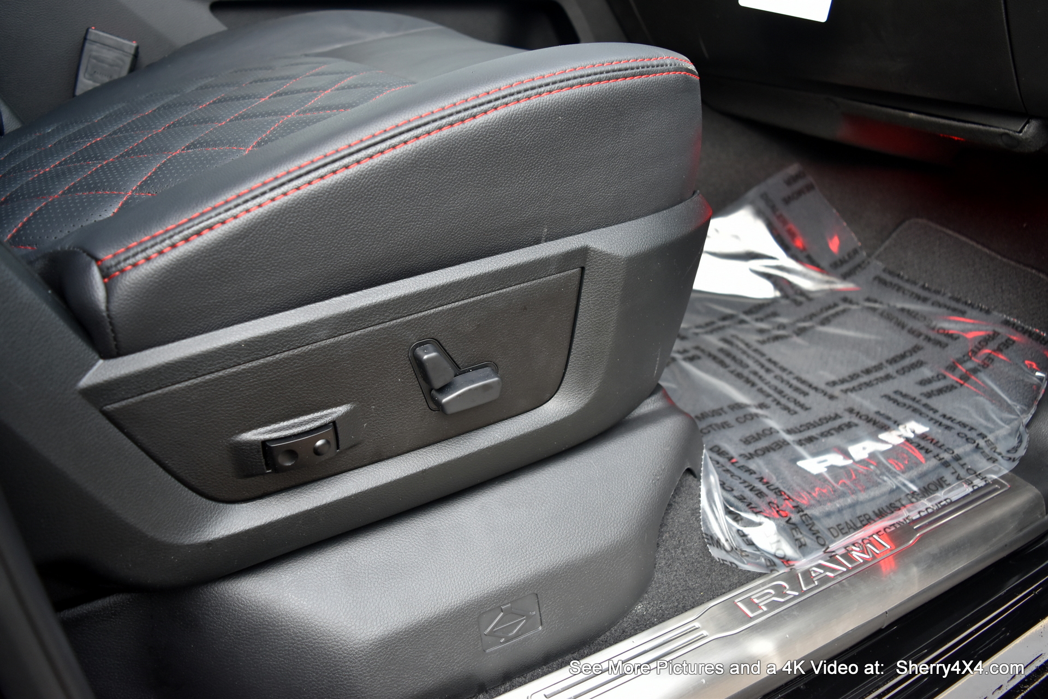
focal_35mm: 27
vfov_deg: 48.0
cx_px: 524
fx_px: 786
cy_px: 350
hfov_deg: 67.4
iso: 640
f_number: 4
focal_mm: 18
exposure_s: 1/60
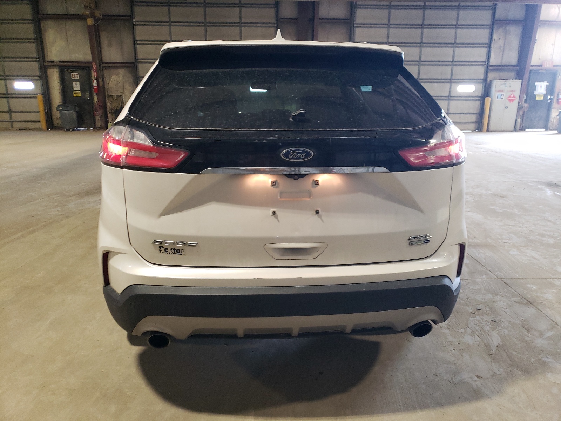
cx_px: 280
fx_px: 421
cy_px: 210
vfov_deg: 53.1
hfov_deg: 67.3
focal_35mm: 26
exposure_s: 1/60.2
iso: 184
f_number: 1.5
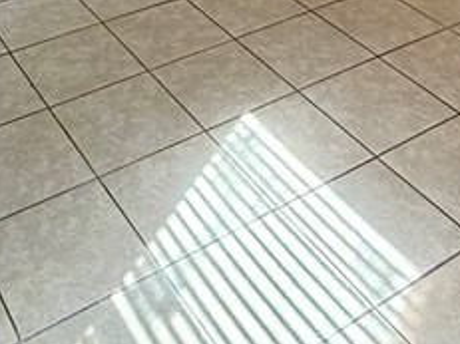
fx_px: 823
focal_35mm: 62
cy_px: -245
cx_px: 203
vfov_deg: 19.0
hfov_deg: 31.2
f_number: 2.2
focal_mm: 2.22
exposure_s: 1/120
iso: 200
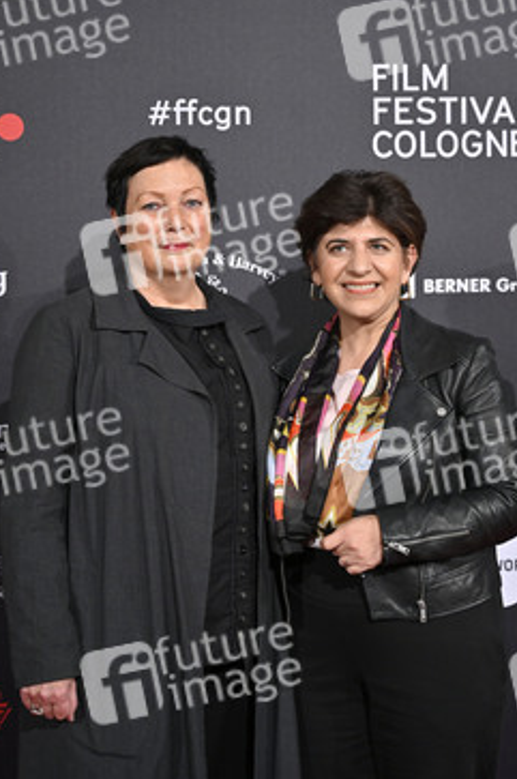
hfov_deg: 25.0
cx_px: 253
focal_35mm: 54
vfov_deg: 36.9
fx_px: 1167
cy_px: 352
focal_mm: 49
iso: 1000
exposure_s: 1/200
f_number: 4
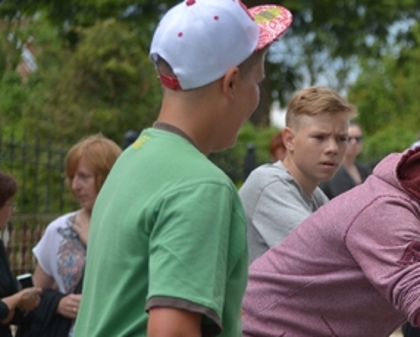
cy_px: 228
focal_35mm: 163
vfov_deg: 9.5
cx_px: 515
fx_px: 2027
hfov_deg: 11.6
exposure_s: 1/1250
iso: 160
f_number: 4.5
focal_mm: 70
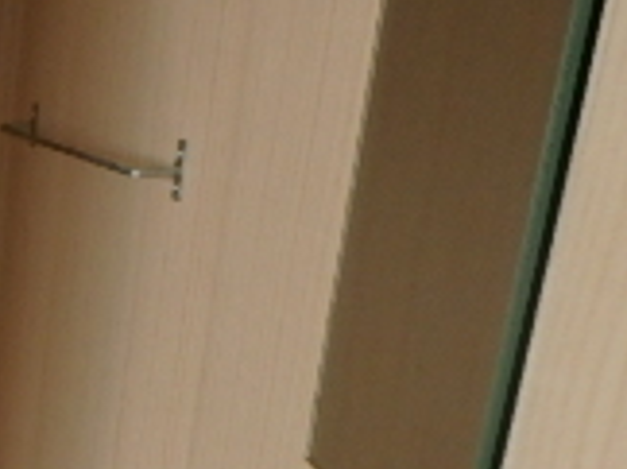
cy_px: 705
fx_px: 1501
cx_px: -352
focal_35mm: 83
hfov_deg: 19.9
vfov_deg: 16.2
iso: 200
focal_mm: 3.7
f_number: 3.5
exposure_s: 1/40
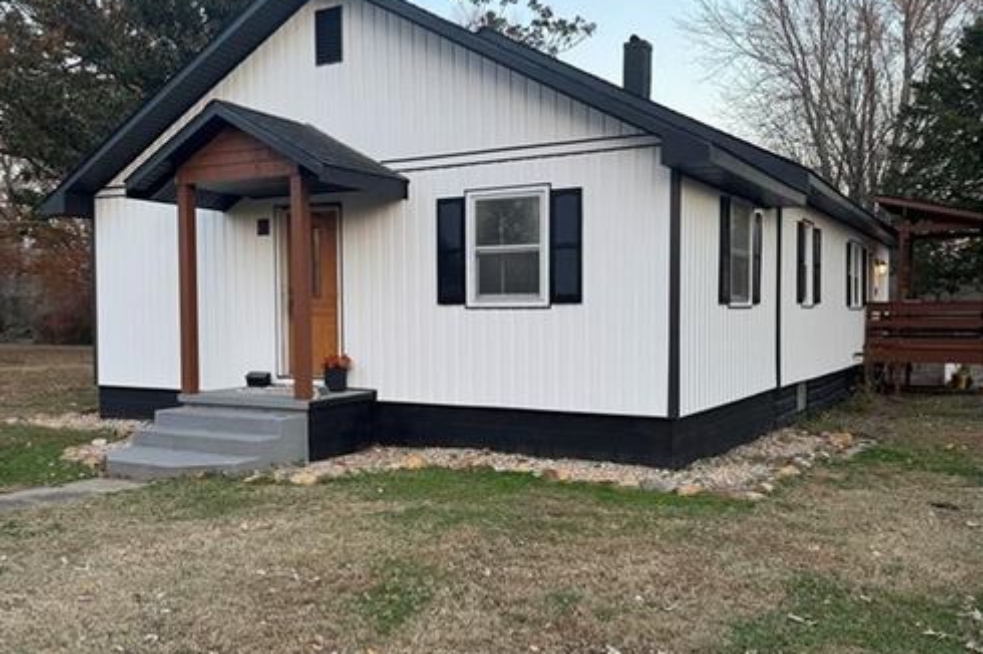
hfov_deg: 55.8
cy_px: 352
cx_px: 483
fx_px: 928
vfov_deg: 38.8
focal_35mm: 34
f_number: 1.78
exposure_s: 1/121
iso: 64
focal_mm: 6.76
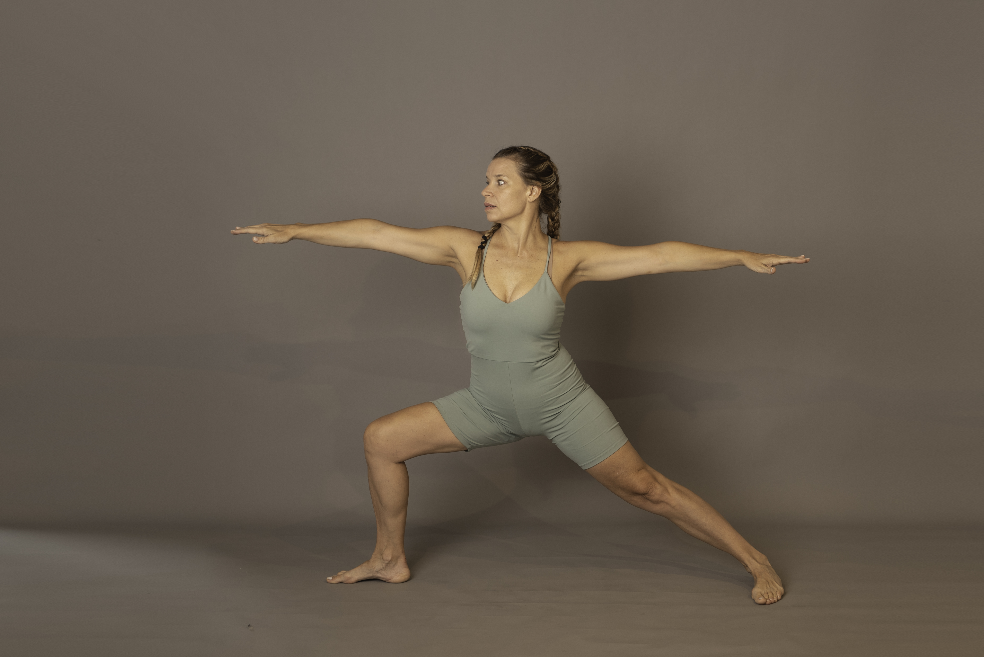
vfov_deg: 27.0
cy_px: 328
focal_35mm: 50
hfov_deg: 39.6
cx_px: 492
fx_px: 1367
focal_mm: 50
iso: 100
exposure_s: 1/160
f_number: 1.8
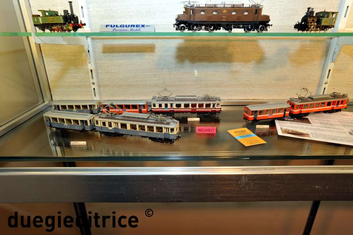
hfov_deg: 78.6
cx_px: 176
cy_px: 118
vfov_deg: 57.1
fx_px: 216
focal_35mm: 22
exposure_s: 1/80
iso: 800
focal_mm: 22
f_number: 8
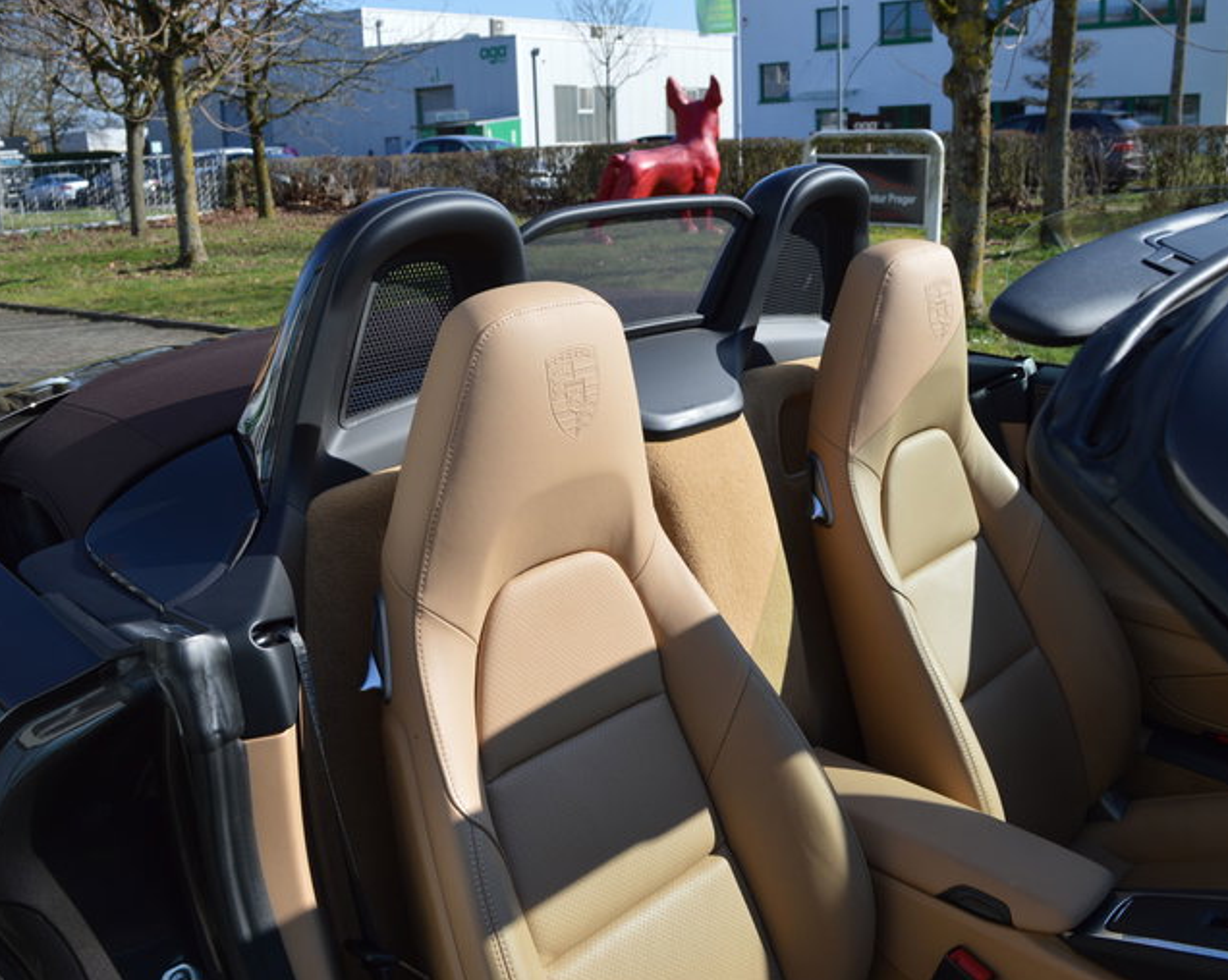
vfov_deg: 43.3
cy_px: 491
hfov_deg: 52.9
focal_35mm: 34
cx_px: 608
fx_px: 1235
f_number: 8
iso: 100
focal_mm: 20
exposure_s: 1/250
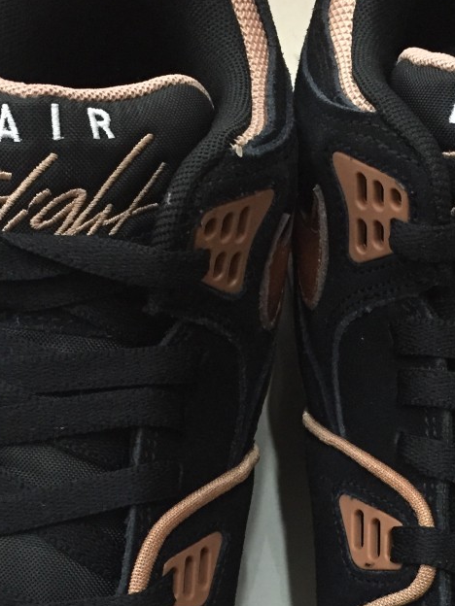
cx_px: 260
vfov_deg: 30.2
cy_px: 512
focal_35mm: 62
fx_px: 1087
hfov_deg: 23.6
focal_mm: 4.15
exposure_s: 1/17
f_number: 2.2
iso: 250
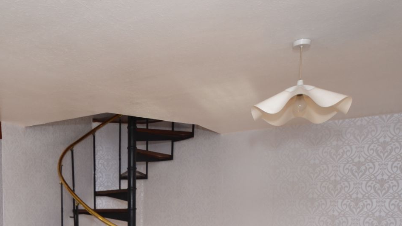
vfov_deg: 31.7
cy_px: 232
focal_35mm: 34
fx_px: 362
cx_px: 121
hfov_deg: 56.2
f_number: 5.6
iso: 220
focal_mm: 10
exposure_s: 1/125
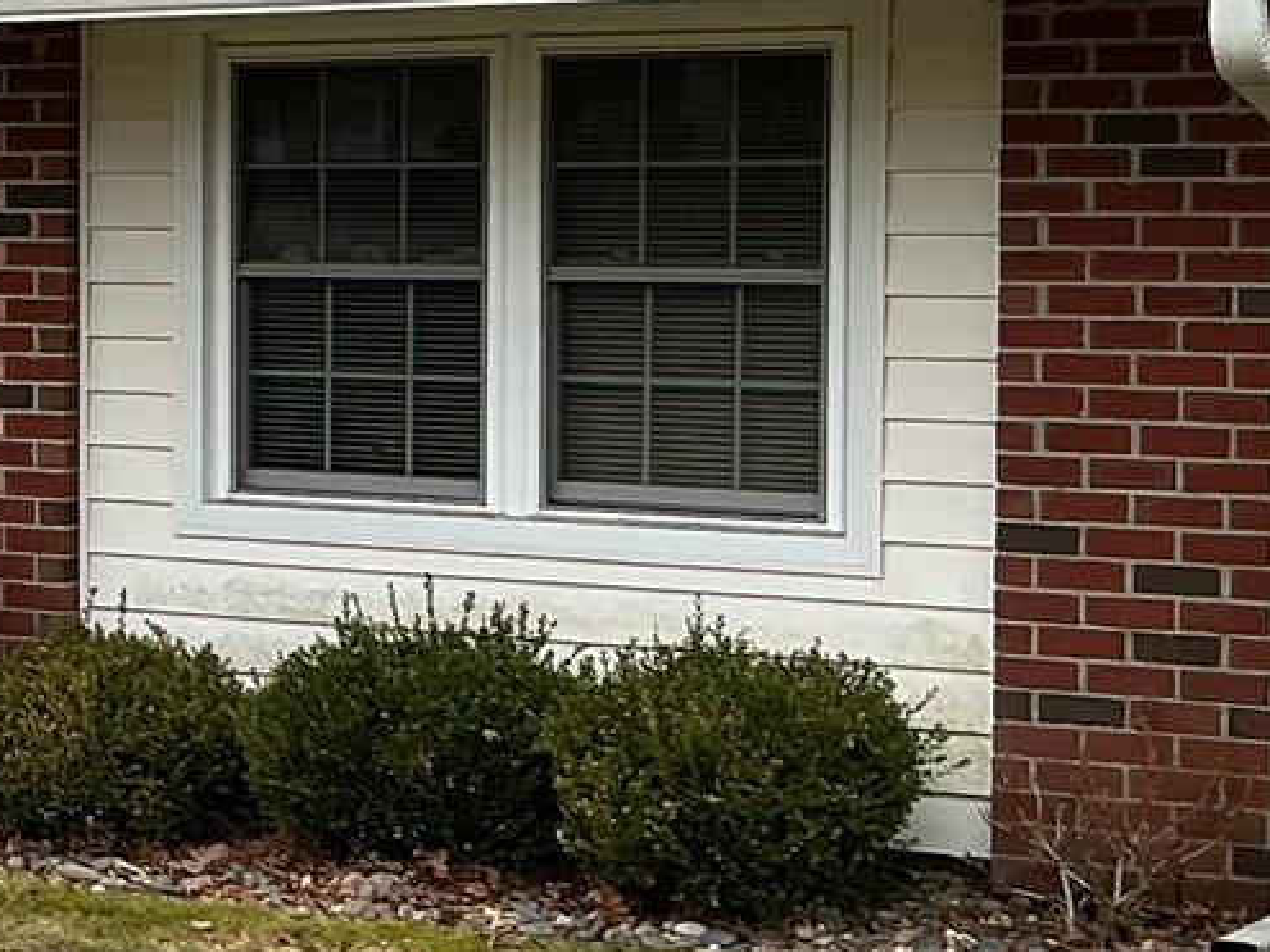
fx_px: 4402
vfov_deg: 12.3
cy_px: 408
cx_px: -572
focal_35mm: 120
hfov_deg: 15.3
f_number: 1.8
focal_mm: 3
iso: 25
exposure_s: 1/281
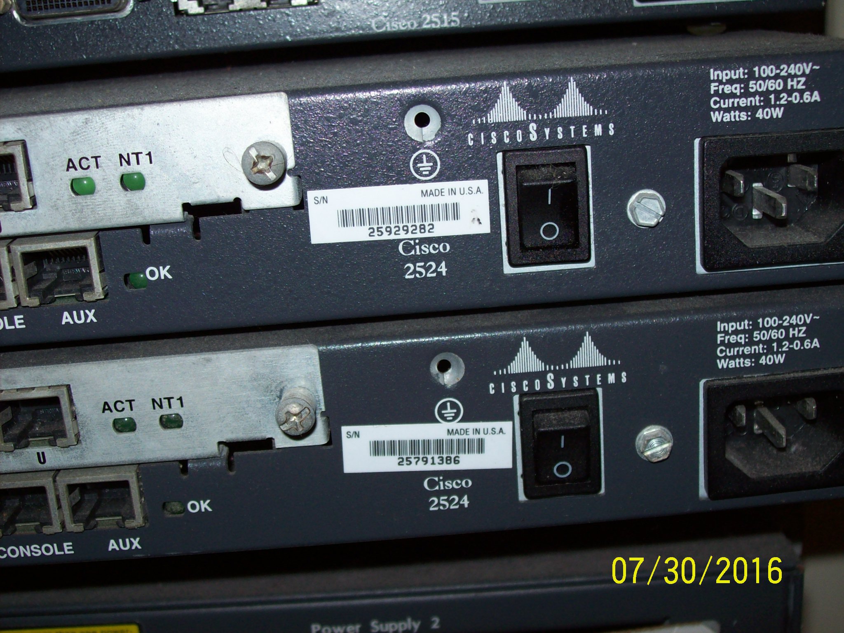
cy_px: 316
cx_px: 422
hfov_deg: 42.1
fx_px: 1097
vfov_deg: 32.2
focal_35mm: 45
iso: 80
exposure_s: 1/73.6
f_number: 3
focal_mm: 7.6
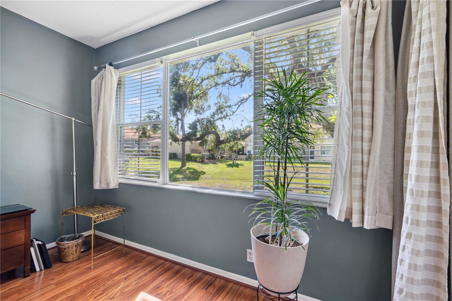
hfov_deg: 96.7
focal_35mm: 16
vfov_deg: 73.7
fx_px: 201
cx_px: 226
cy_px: 150
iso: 250
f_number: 8
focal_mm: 16
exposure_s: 1/15
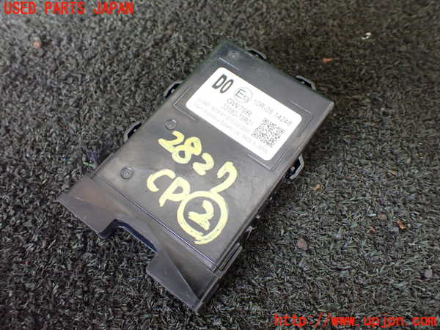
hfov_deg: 60.0
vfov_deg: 46.8
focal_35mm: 30
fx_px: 381
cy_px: 165
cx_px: 220
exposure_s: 1/125
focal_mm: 5.4
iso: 800
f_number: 2.3
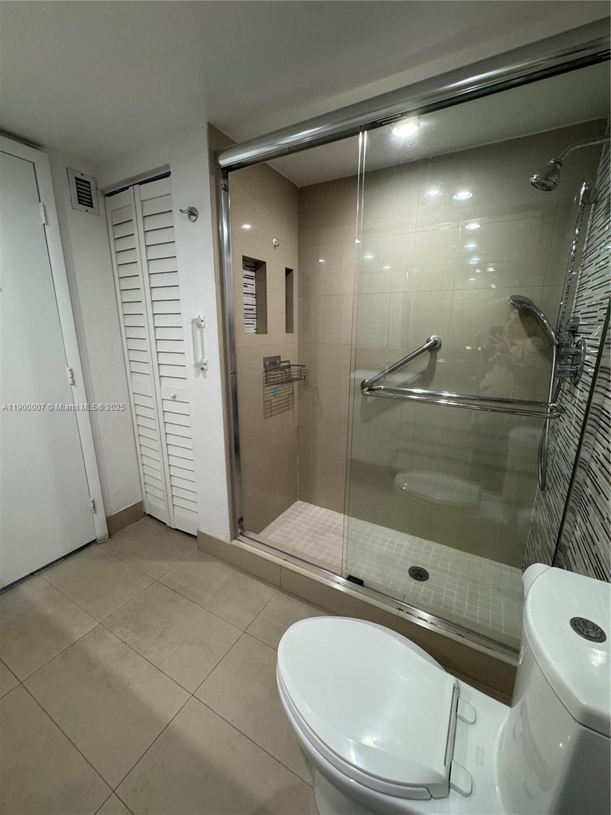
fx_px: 329
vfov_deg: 102.1
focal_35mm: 14
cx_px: 306
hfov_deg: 85.7
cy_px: 408
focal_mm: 2.22
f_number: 2.2
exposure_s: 1/60
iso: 250
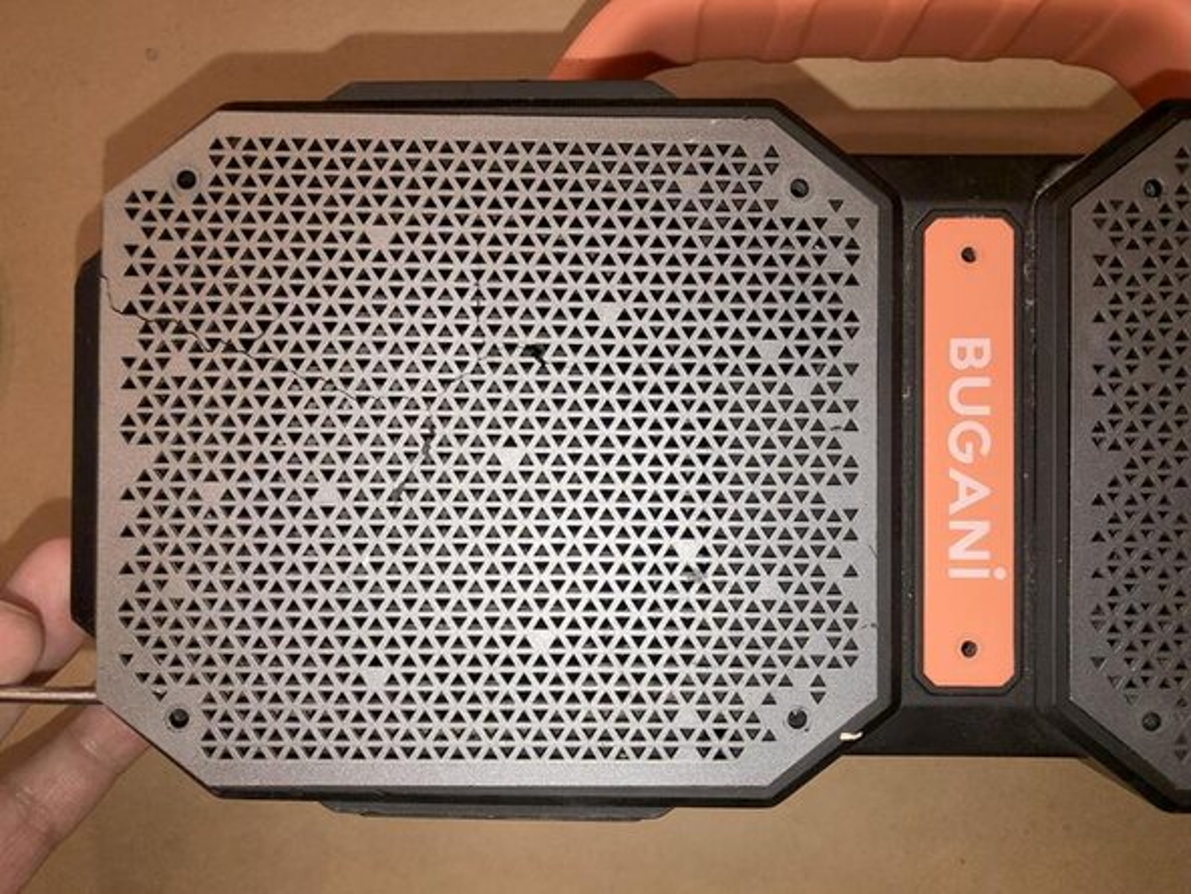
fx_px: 963
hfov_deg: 63.4
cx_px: 596
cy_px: 447
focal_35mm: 28
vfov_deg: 49.7
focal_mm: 3.99
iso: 20
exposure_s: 1/39
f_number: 1.8
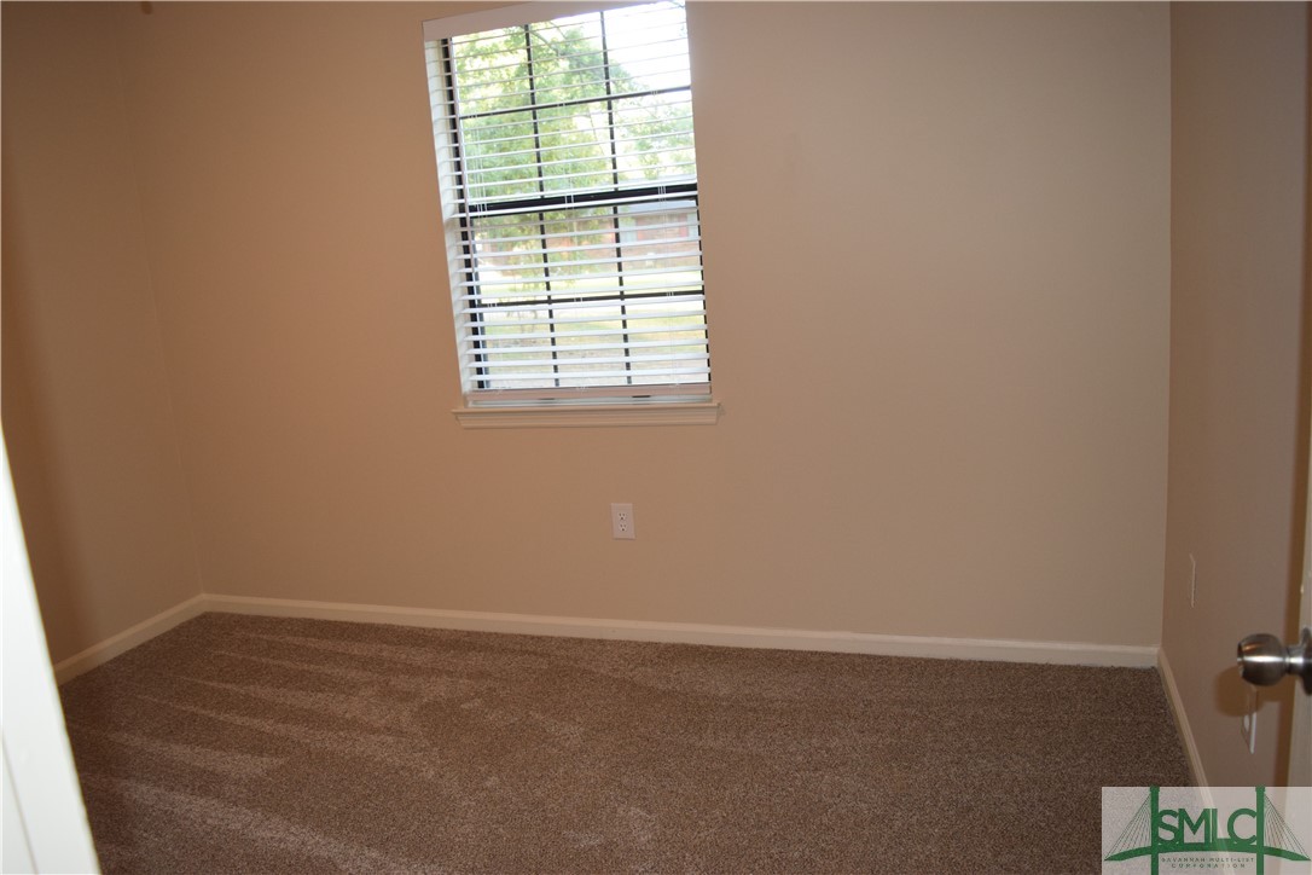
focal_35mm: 27
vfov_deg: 47.9
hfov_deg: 67.4
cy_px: 438
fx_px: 984
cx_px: 656
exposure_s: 1/60
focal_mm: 18
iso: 800
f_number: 4
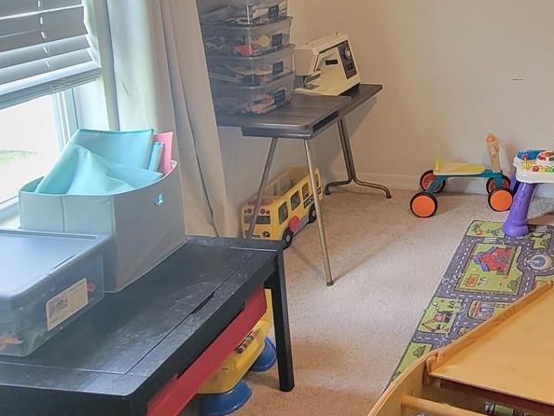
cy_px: 28
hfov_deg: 45.2
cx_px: 544
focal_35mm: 35
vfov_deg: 37.6
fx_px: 560
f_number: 2.2
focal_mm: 2.2
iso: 320
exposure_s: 1/40
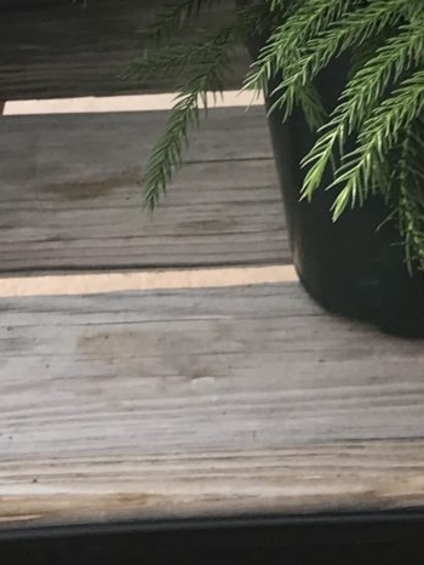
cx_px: 439
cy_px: -458
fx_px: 2007
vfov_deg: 14.1
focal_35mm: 123
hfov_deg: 11.9
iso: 20
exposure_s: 1/216
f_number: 1.8
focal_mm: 3.99
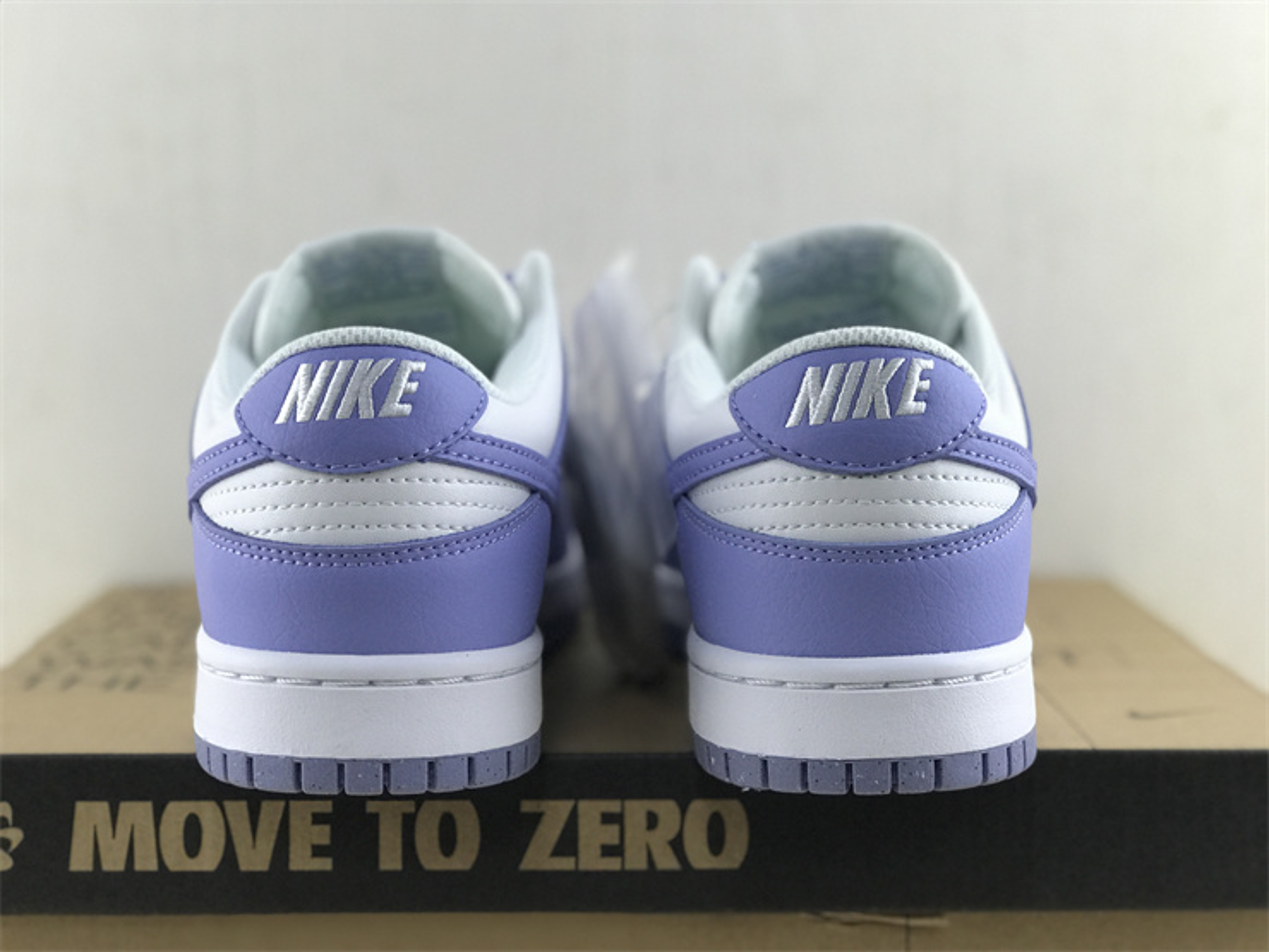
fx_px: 2090
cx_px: 634
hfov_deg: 33.8
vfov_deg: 25.7
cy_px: 476
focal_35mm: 57
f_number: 2.8
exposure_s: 1/50
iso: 50
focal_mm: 6.6
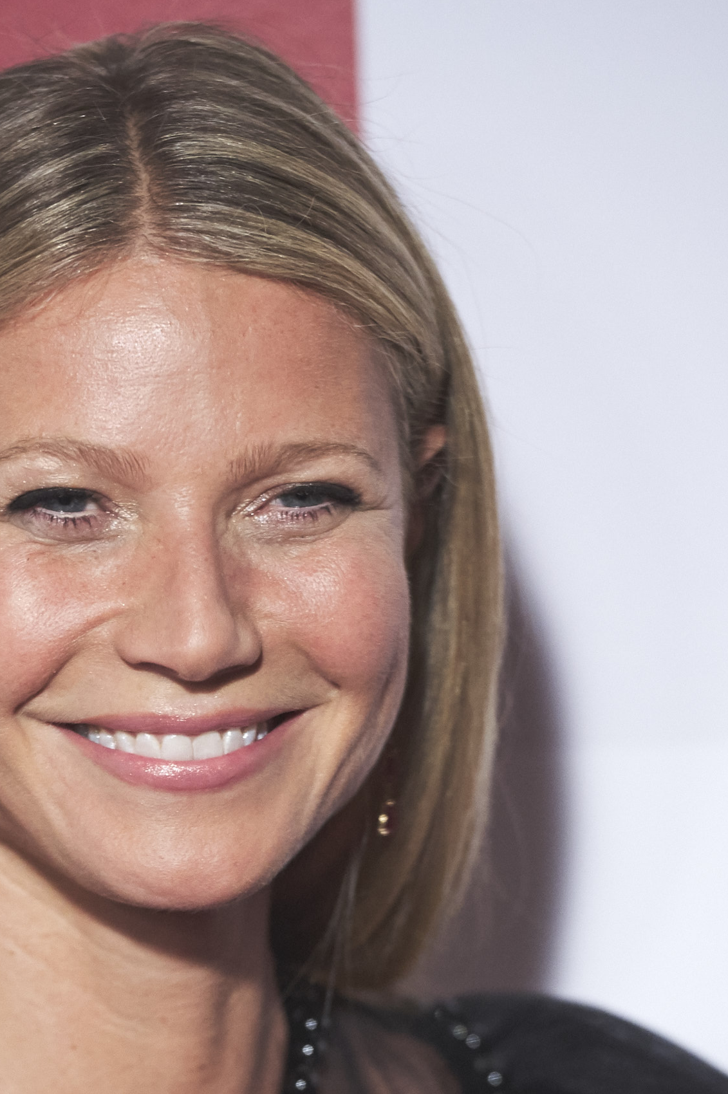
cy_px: 958
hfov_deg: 3.9
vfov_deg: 5.8
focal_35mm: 353
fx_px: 10722
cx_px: 170
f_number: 3.5
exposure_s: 1/250
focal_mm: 200
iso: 2500
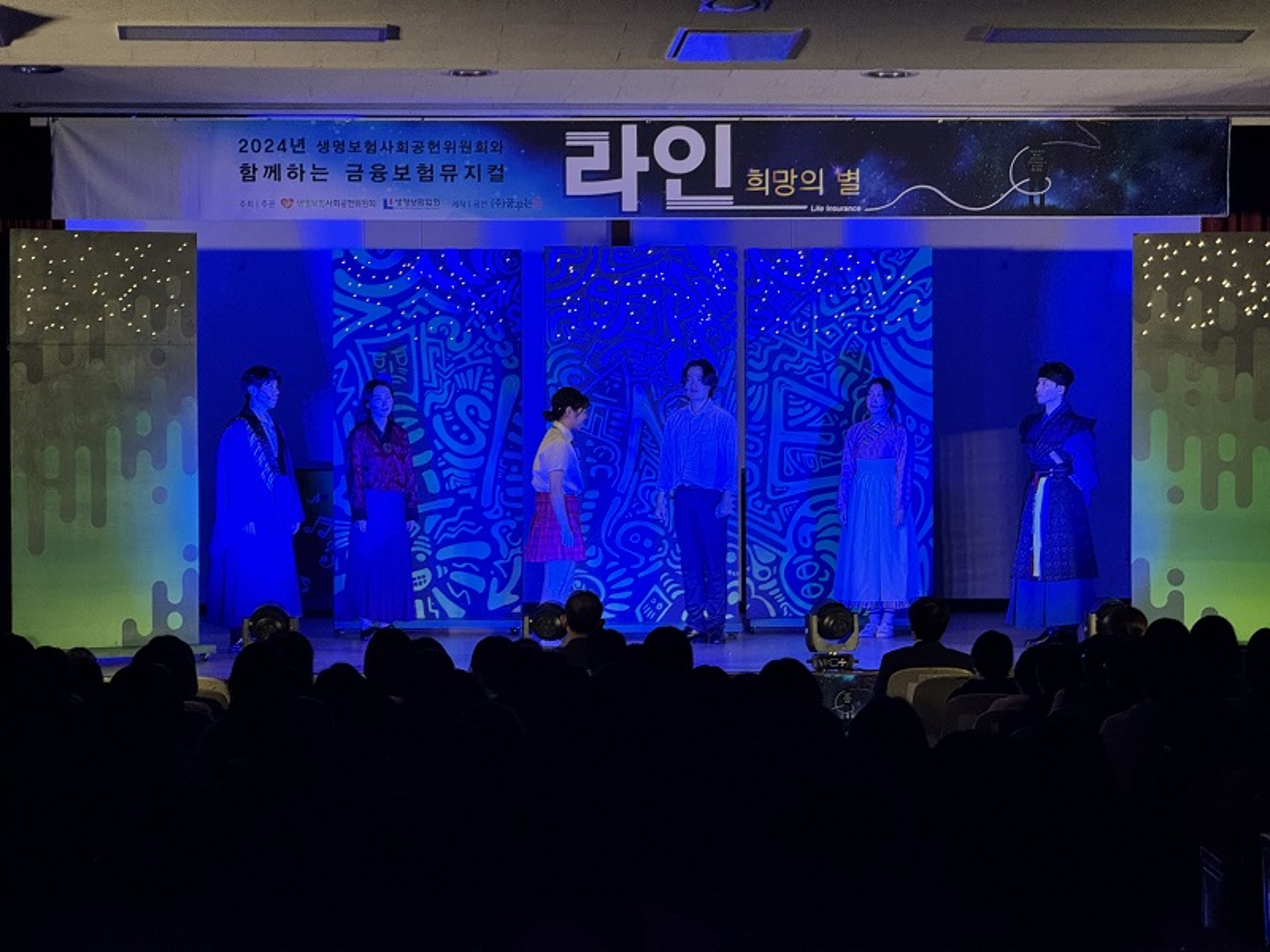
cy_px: 476
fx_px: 4403
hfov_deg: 16.4
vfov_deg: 12.3
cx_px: 635
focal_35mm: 120
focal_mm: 15.66
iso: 320
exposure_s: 1/60
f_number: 2.8
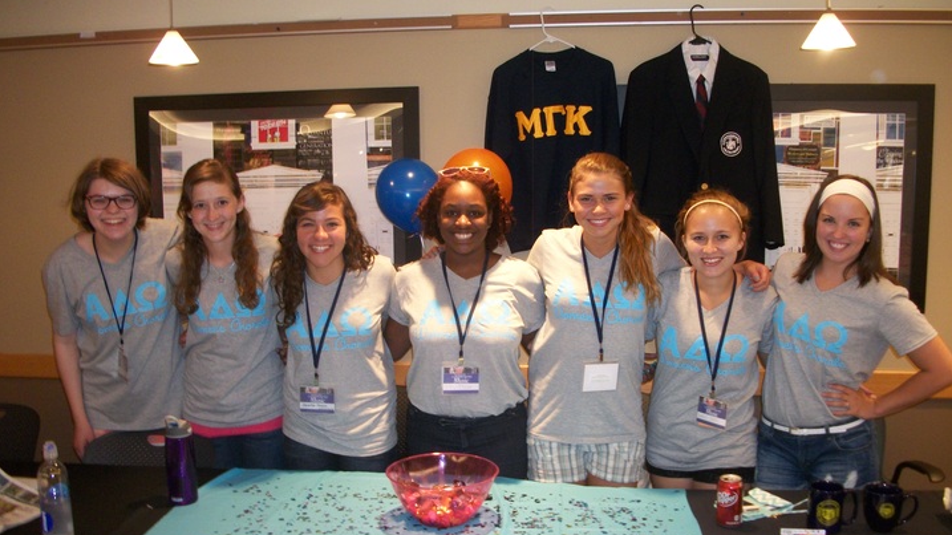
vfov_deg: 33.5
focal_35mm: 35
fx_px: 883
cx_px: 475
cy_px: 337
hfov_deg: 56.6
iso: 160
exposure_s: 1/30
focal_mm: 5.7
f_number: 2.9
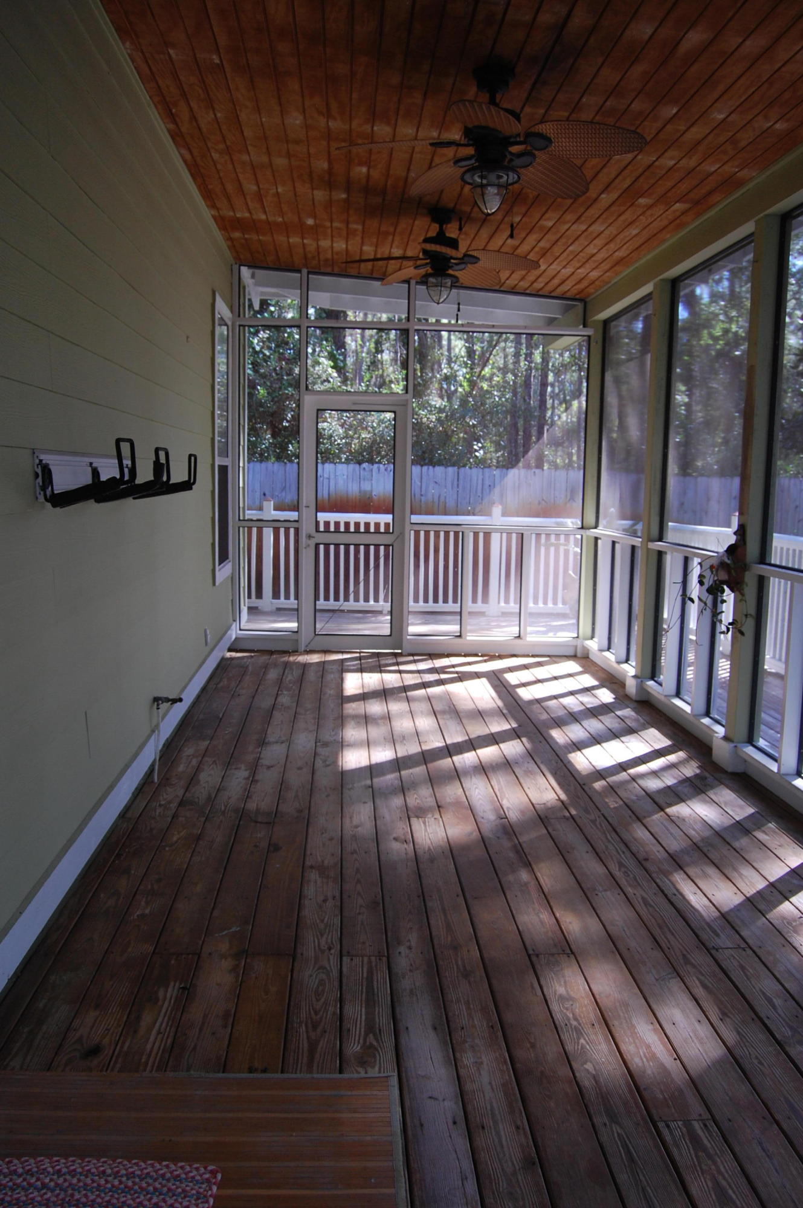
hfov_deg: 45.6
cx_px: 402
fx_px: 956
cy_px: 604
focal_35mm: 28
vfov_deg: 64.6
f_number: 4.5
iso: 400
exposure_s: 1/80
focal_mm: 19
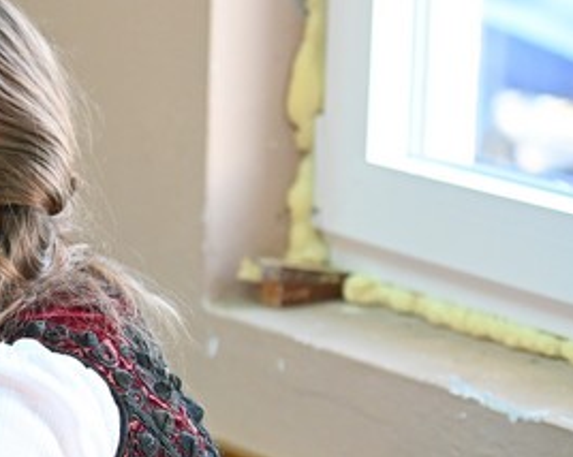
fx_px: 3321
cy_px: 450
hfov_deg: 9.7
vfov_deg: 7.8
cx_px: -201
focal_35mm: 196
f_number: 2.8
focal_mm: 70
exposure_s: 1/640
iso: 4000
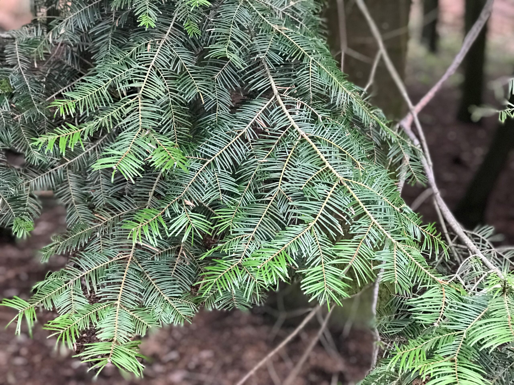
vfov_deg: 25.7
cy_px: 192
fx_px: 846
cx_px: 257
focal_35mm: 57
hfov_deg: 33.8
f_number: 2.8
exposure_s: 1/50
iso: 500
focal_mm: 6.6
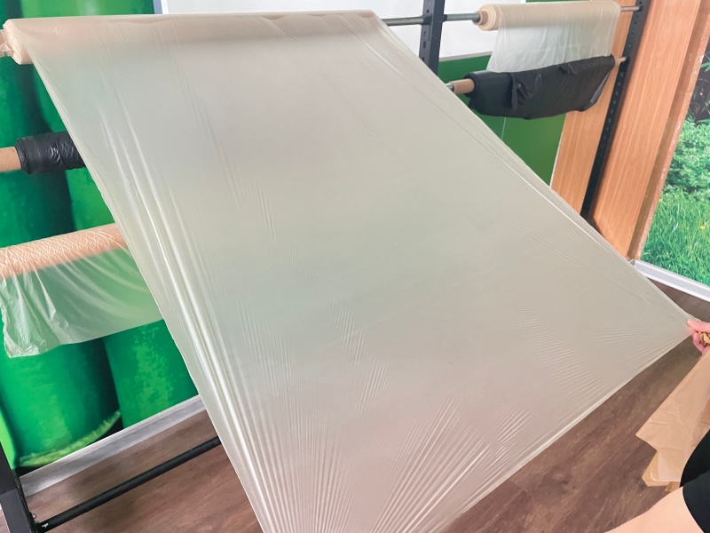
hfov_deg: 67.3
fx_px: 533
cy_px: 266
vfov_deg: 53.1
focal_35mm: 26
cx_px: 355
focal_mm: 4.2
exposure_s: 1/54
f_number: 1.6
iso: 500
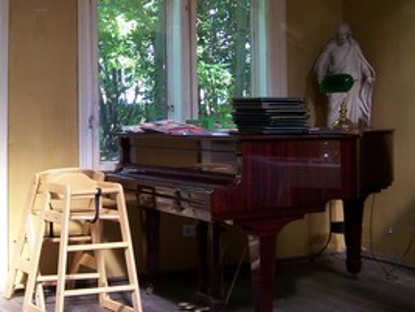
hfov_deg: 29.9
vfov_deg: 22.7
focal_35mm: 64
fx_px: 768
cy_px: 67
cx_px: 121
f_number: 2.8
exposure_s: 1/30
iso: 100
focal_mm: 6.3
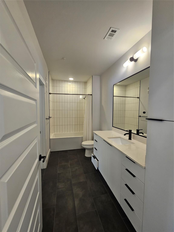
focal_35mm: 13
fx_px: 87
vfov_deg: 106.2
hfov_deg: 89.9
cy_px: 116
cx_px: 87
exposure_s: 1/60
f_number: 2.2
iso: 125
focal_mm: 2.2
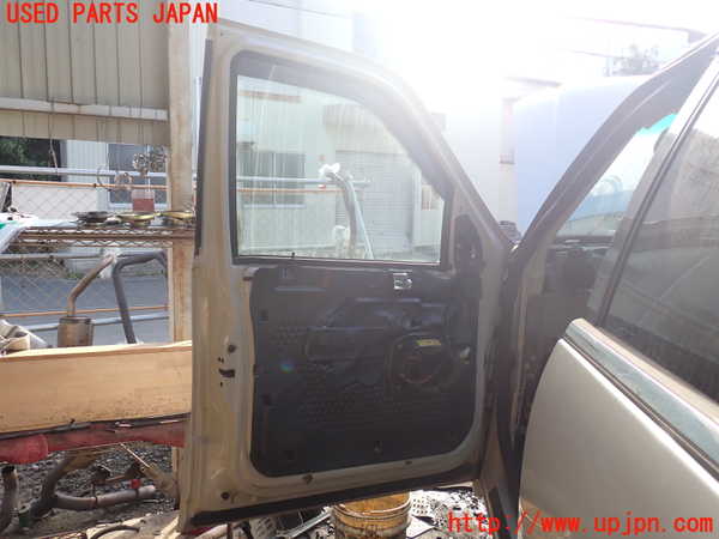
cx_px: 360
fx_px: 623
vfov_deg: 46.8
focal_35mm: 30
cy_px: 270
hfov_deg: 60.0
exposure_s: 1/160
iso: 100
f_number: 3.2
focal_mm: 5.4
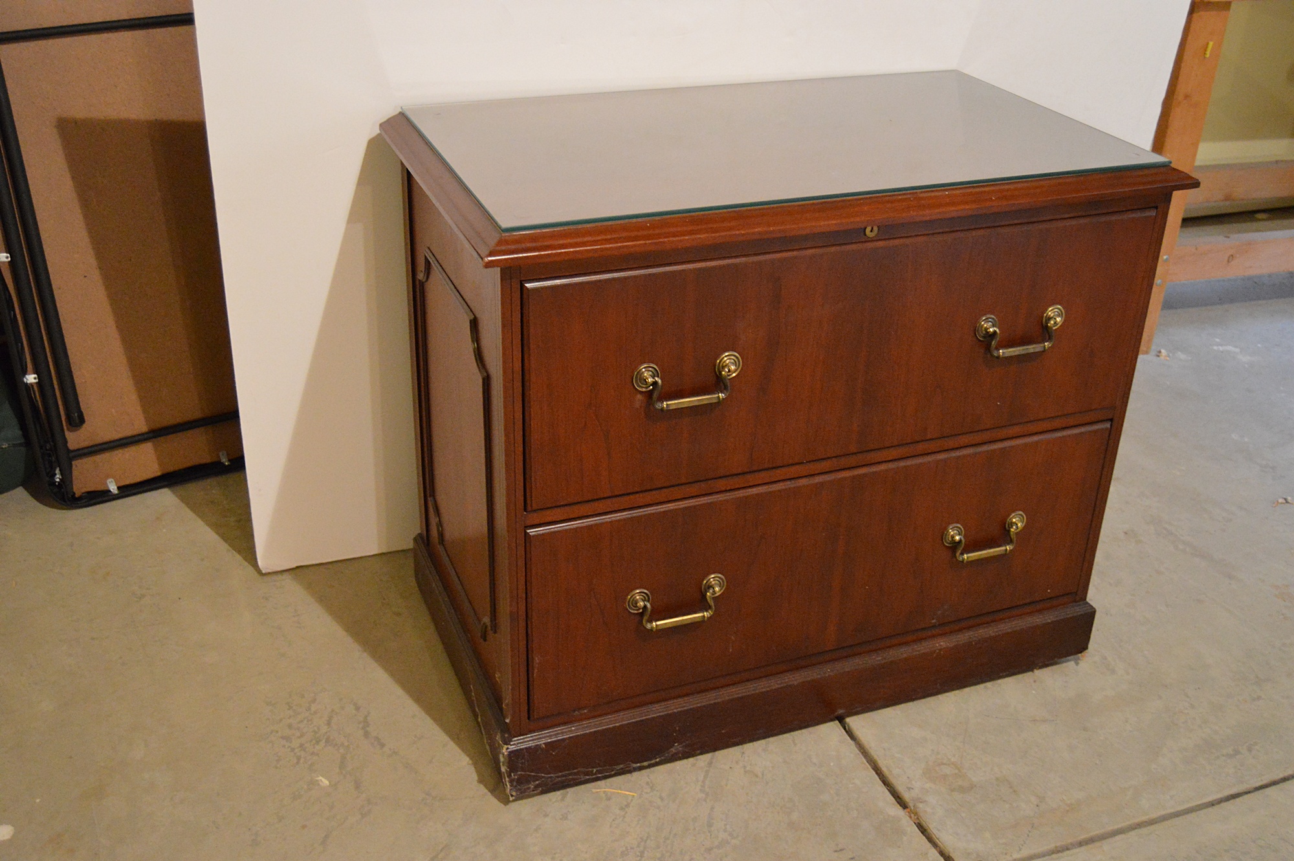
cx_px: 647
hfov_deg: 53.2
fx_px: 1293
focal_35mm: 36
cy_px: 430
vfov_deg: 36.8
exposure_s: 1/25
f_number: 3.8
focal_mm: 24
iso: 3200
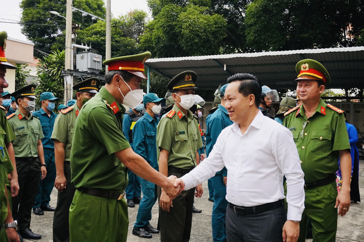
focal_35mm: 38
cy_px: 121
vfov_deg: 35.5
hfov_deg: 51.3
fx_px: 379
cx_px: 182
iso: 2000
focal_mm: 25
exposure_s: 1/1250
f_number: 5.6
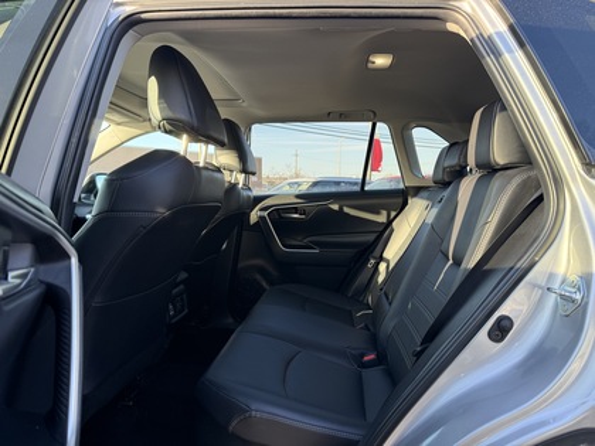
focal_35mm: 24
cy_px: 223
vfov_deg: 56.8
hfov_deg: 71.6
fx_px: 413
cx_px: 298
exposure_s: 1/242
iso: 125
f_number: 1.78
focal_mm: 6.76
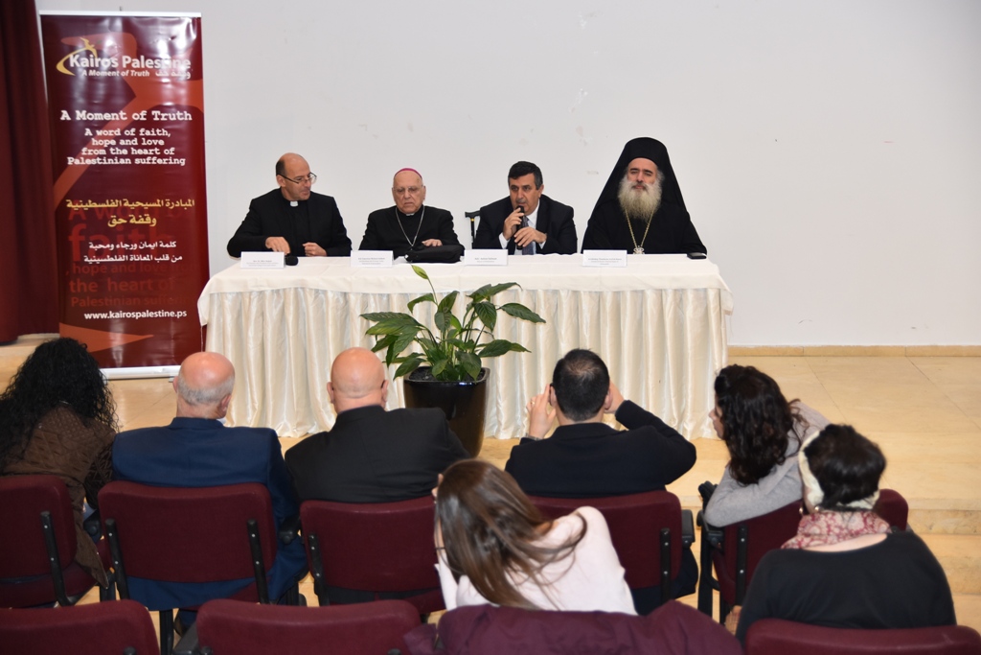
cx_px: 490
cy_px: 328
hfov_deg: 35.0
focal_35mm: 57
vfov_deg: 23.8
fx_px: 1553
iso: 400
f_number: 2.8
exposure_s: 1/80
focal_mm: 38
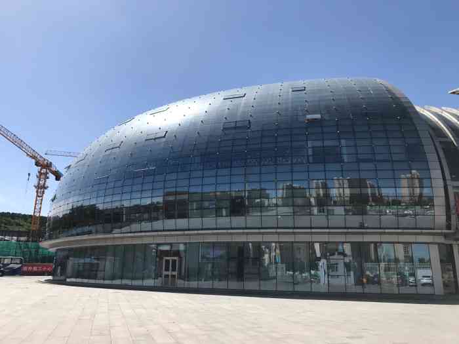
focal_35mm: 28
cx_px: 230
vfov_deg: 49.7
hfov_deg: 63.4
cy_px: 172
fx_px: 371
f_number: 1.8
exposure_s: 1/2740
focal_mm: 3.99
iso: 20
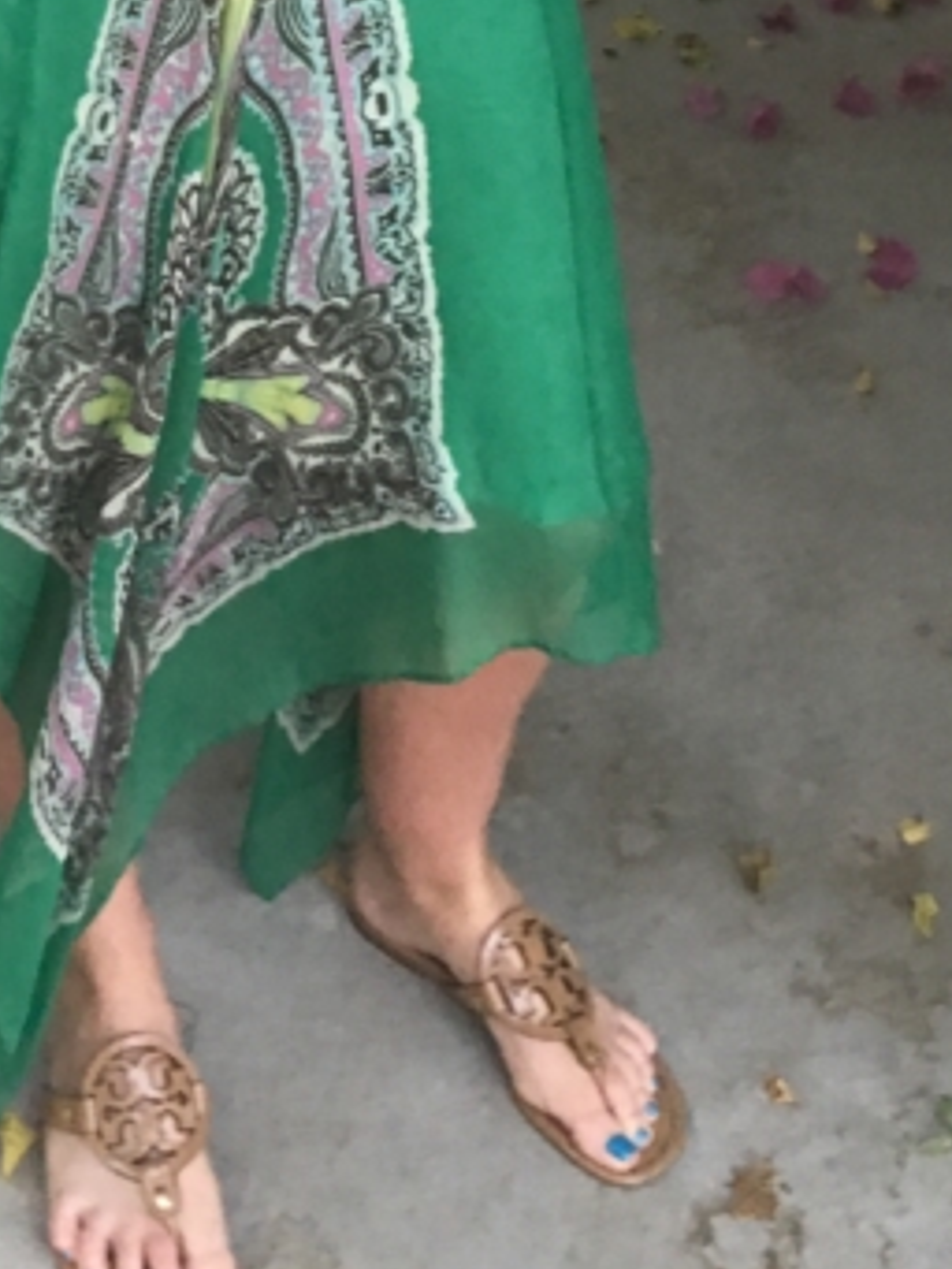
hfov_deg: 16.5
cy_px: -439
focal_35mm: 87
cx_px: -63
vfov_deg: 20.3
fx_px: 3188
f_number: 2.2
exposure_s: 1/15
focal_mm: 4.15
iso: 64
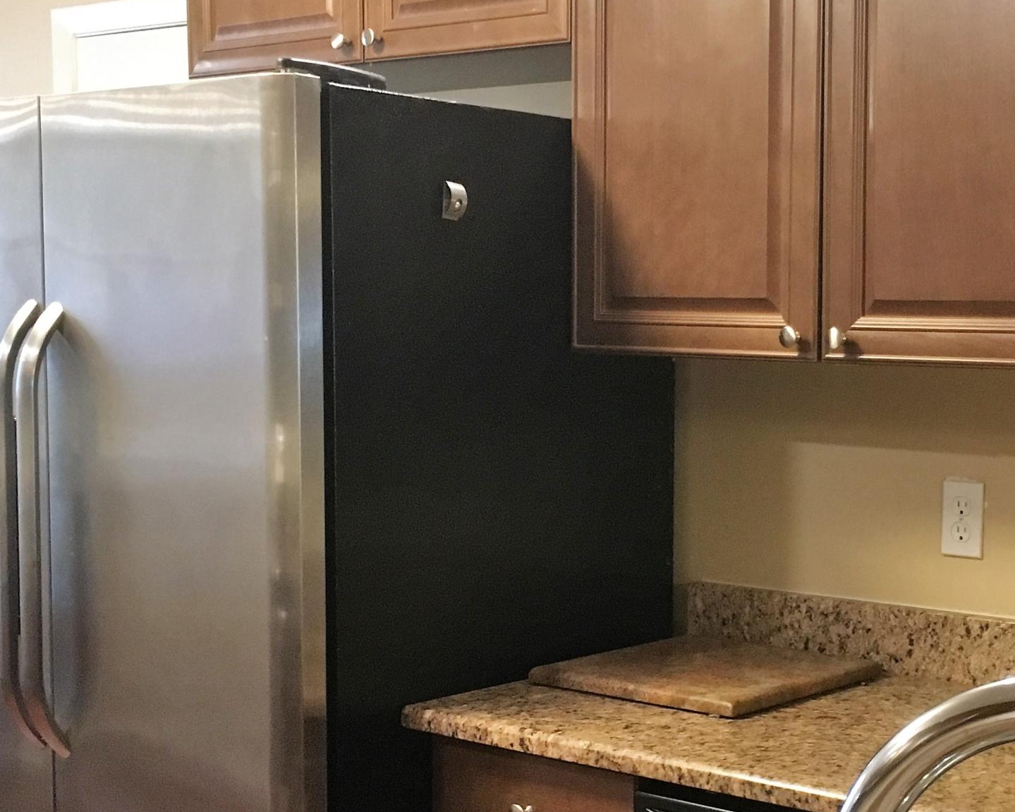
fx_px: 1772
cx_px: 787
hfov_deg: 31.3
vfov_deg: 25.8
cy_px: 481
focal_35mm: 59
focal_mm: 4.15
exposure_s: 1/20
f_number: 2.2
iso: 200
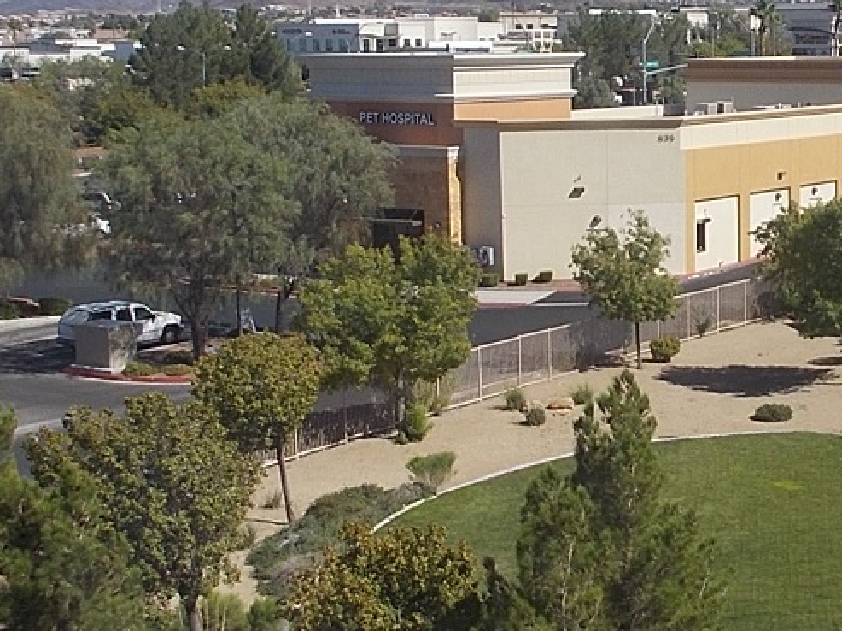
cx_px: 722
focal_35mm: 72
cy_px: 312
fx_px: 1750
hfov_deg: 26.3
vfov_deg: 20.4
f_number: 8
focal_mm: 4.6
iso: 80
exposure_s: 1/160
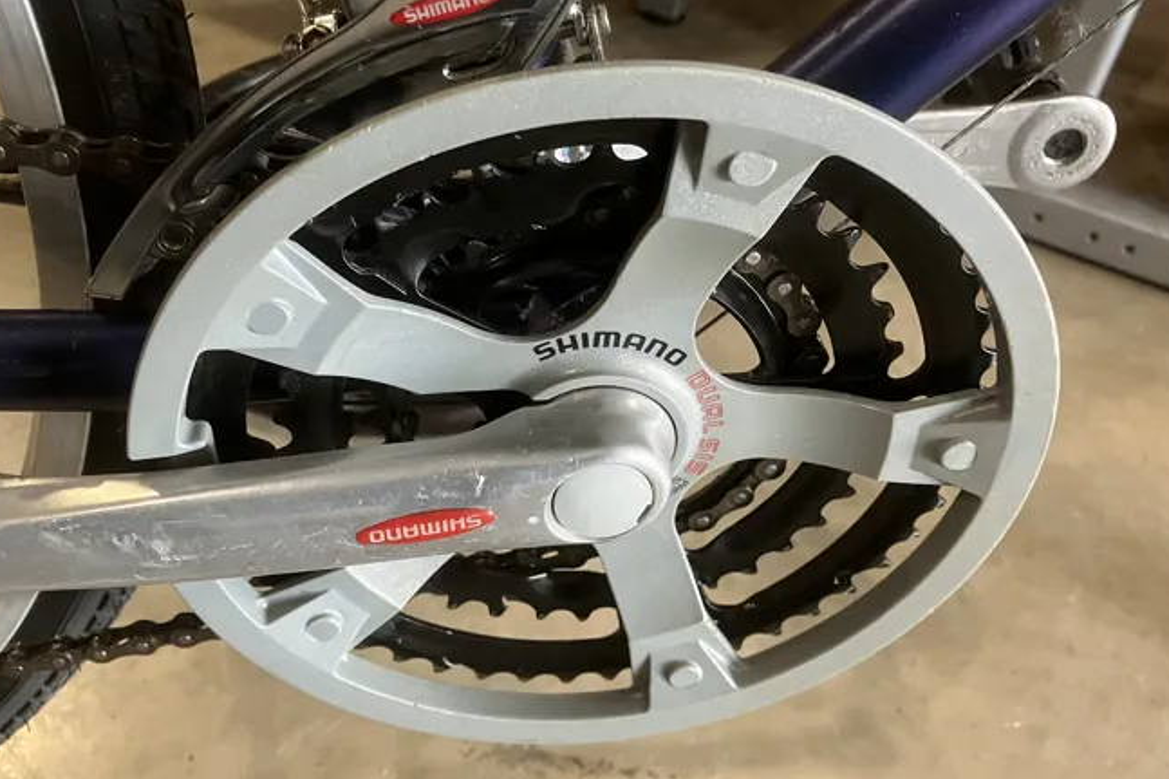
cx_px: 529
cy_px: 338
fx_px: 1169
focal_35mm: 36
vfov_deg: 36.8
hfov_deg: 53.1
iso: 320
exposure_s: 1/25
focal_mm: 3.99
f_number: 1.8
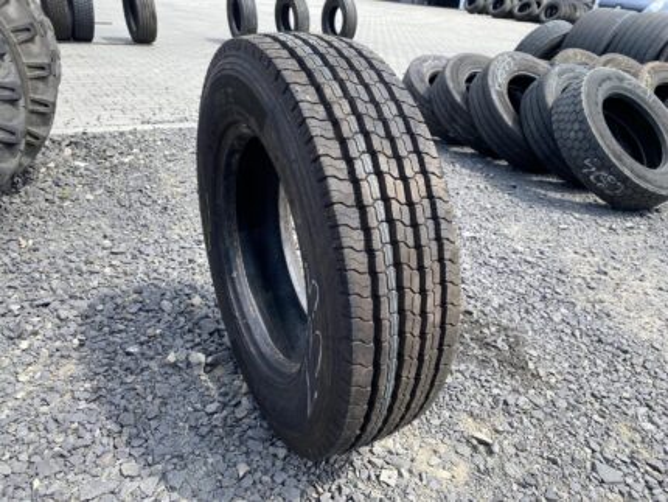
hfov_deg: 67.3
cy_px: 251
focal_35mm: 26
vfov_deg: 53.1
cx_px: 334
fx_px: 502
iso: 32
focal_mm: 4.25
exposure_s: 1/864
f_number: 1.8
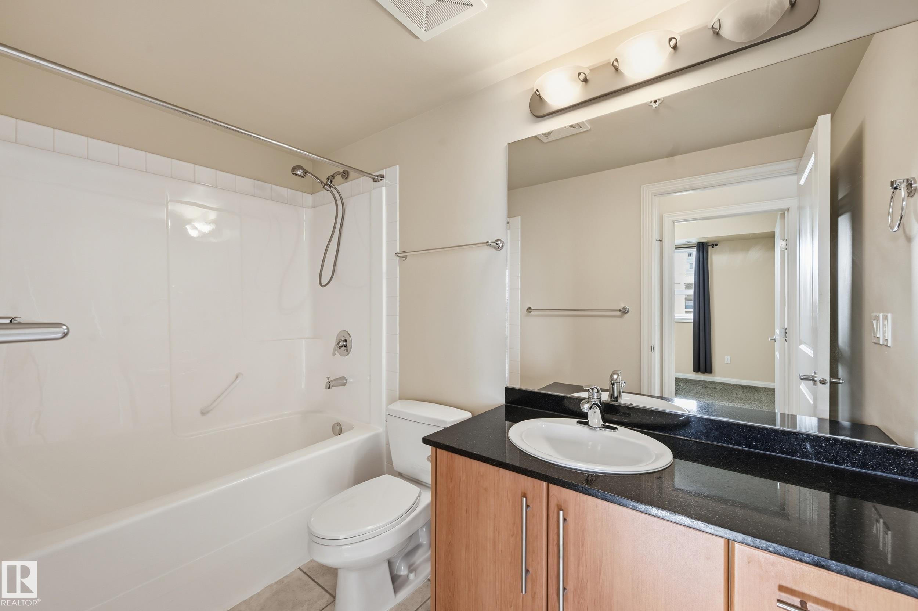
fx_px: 357
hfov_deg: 104.3
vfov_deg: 81.1
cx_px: 459
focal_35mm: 14
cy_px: 306
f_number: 8
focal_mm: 14
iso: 100
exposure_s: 1/10
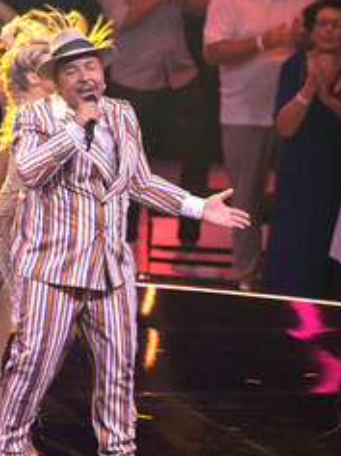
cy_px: 246
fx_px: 12064
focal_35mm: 916
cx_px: 113
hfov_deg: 1.6
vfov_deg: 2.2
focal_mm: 500
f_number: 5.6
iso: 16000
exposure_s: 1/400
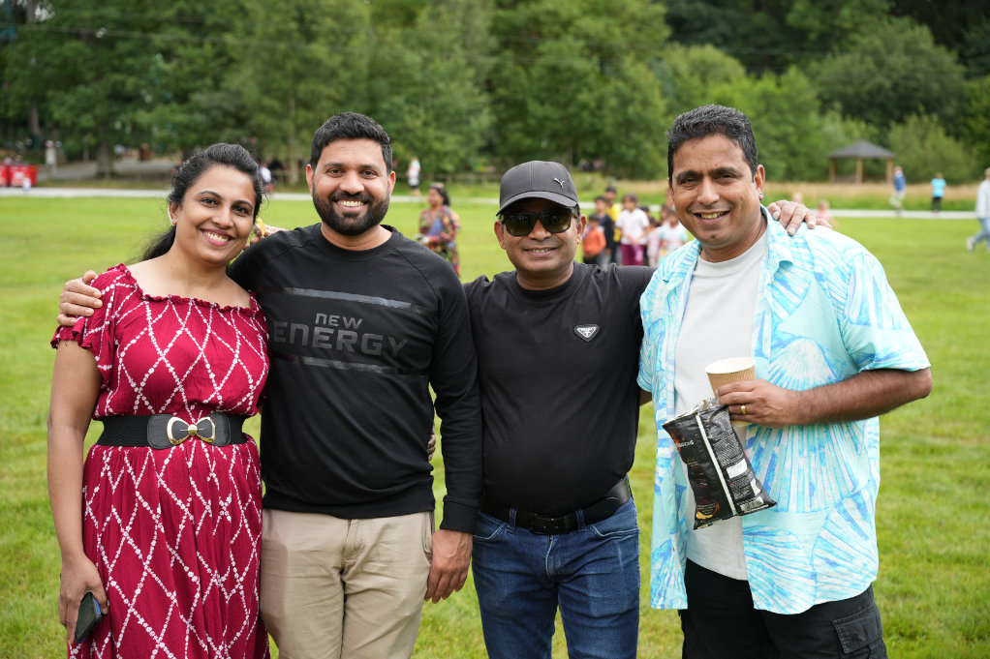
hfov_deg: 40.3
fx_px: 1350
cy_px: 330
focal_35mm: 49
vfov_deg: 27.5
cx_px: 495
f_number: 3.5
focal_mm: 49.1
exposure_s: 1/800
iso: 400
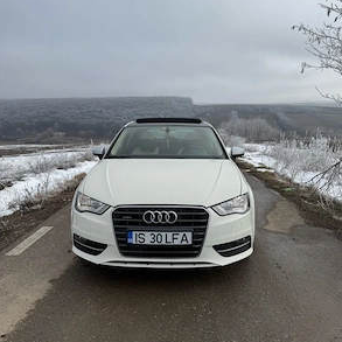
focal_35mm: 29
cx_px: 173
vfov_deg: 55.6
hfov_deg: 55.6
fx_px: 324
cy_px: 163
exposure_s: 1/7353
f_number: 1.78
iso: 80
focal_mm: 6.76
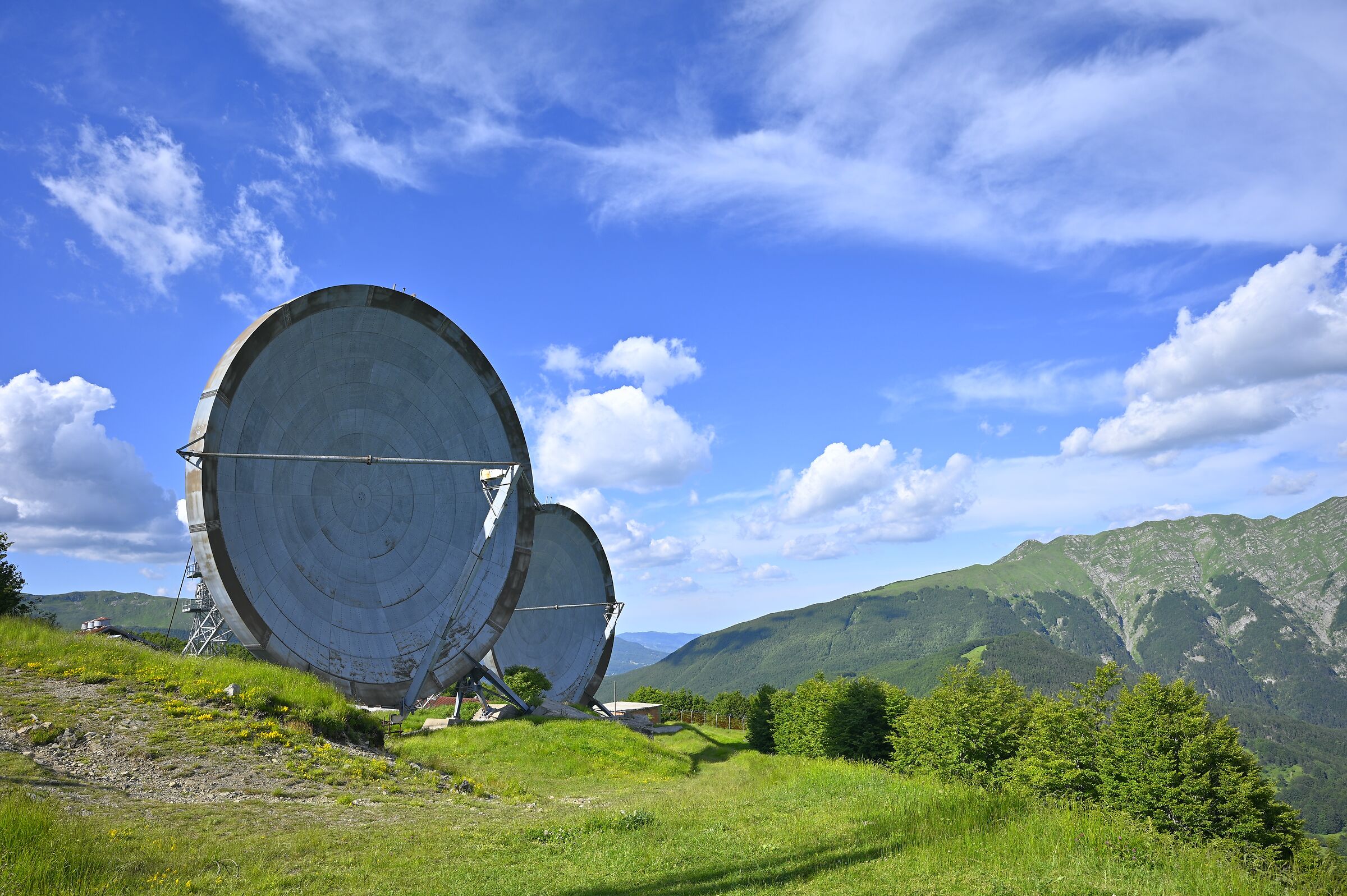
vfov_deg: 61.9
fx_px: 748
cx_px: 674
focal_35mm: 20
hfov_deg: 84.0
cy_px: 448
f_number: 7.1
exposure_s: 1/250
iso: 79
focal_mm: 20
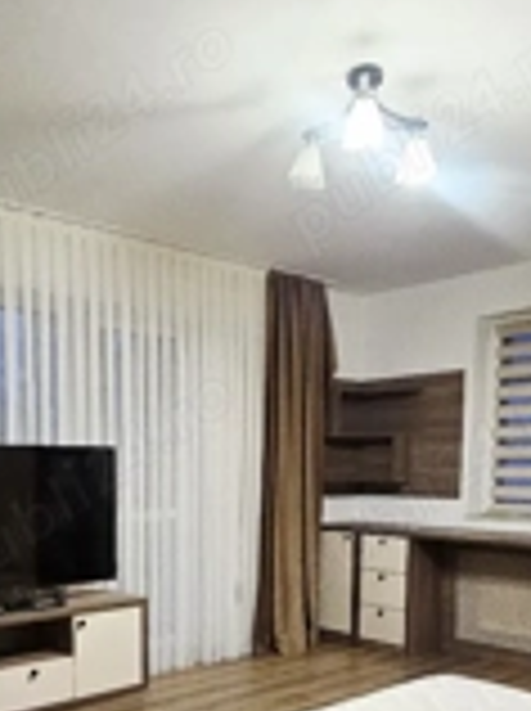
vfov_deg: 52.8
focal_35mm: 33
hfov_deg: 42.2
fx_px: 677
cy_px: 540
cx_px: 176
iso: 400
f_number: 2.2
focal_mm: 2.2
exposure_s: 1/33.4
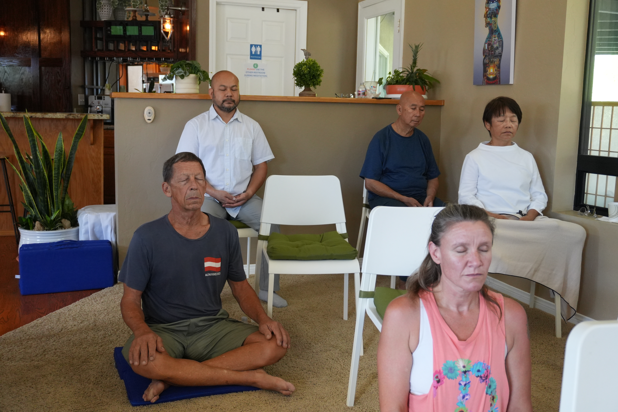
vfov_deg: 34.2
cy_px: 206
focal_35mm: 39
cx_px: 309
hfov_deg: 49.6
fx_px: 669
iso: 1600
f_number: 4.5
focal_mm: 26
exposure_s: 1/160
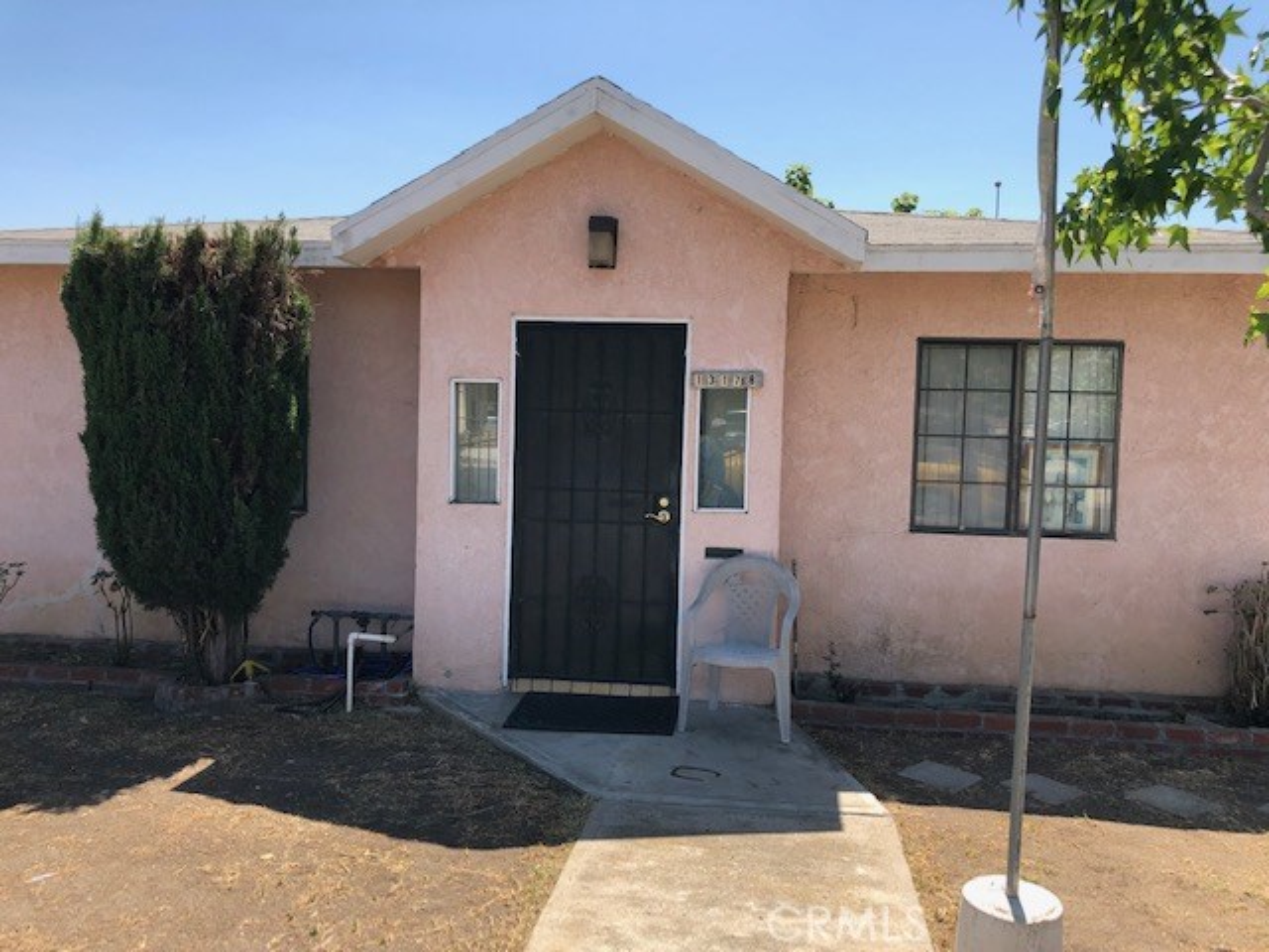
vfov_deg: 49.7
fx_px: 1026
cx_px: 634
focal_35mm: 28
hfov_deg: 63.4
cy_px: 476
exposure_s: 1/1021
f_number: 1.8
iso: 20
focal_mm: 3.99
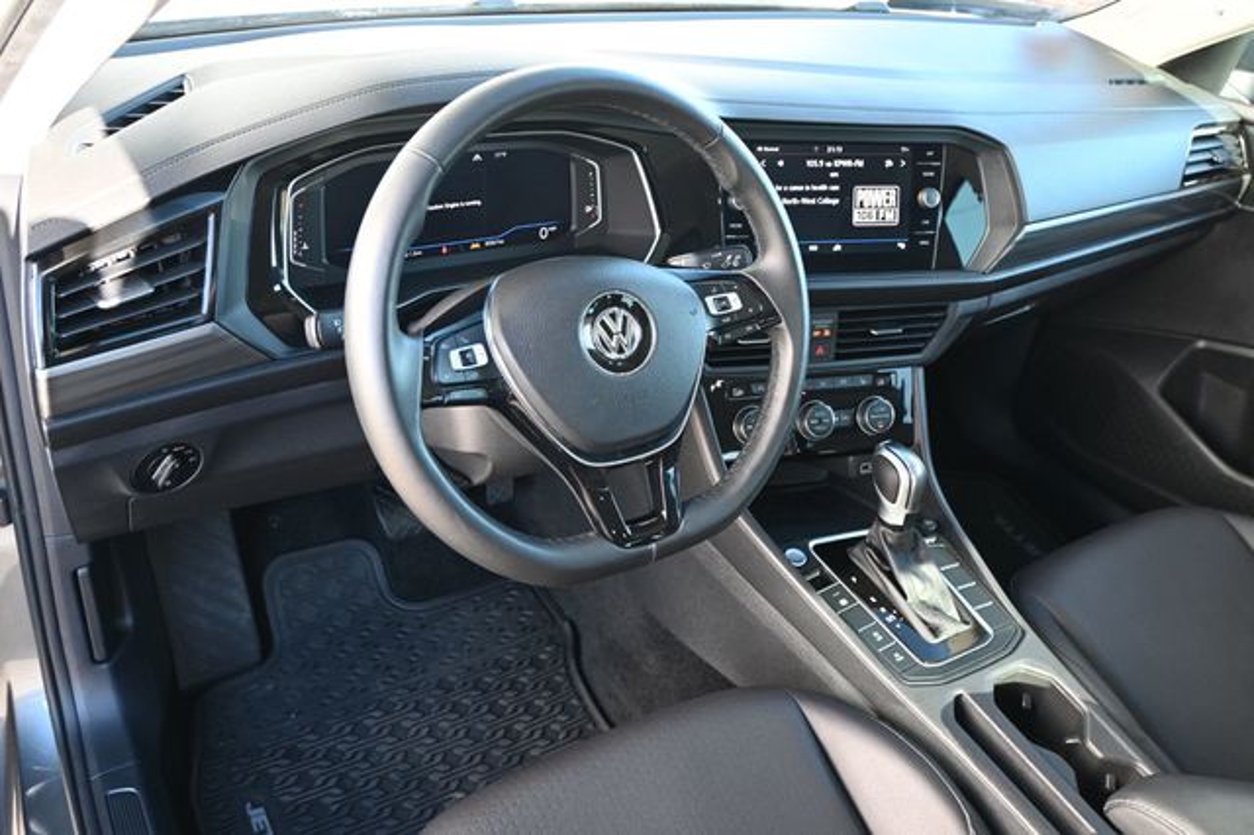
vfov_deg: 43.6
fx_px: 1044
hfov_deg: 62.0
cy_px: 418
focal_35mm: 30
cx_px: 627
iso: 900
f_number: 3.8
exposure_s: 1/125
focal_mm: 20
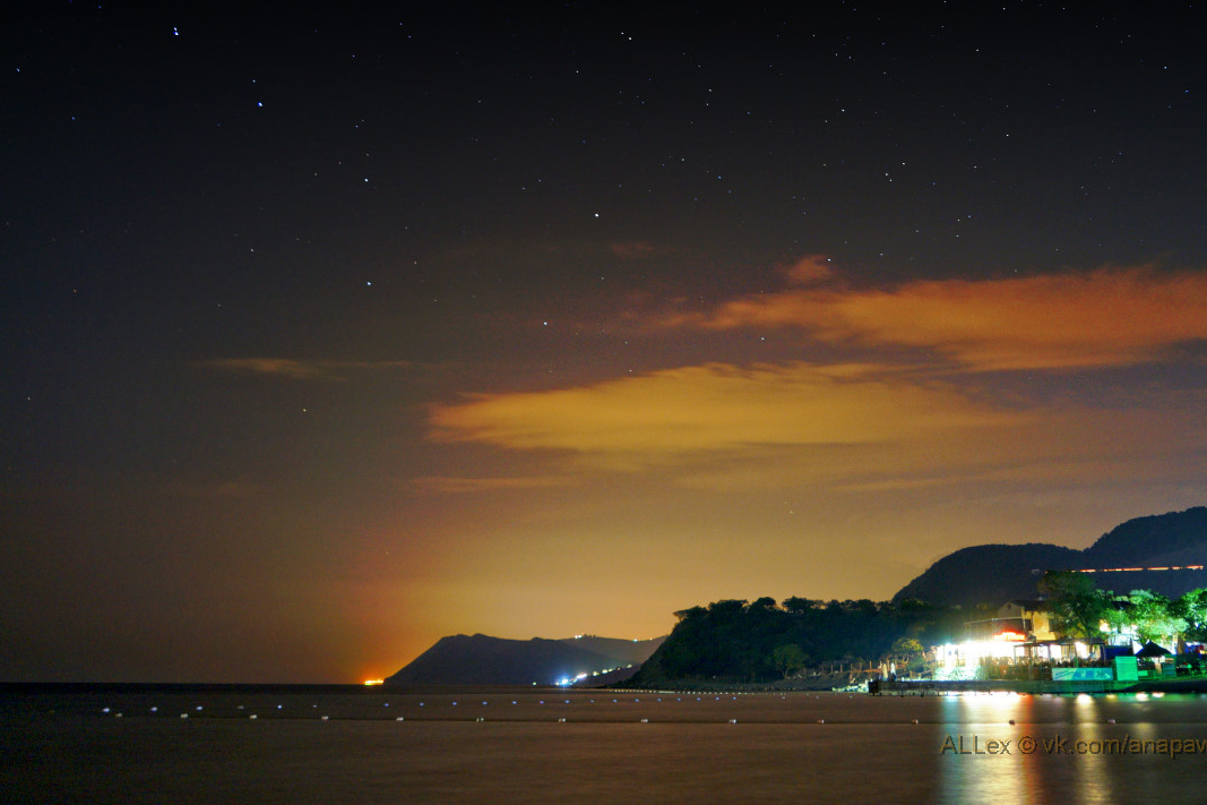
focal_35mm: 27
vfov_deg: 47.9
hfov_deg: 67.4
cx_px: 576
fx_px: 905
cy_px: 372
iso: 400
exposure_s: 30
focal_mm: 24
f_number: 3.5
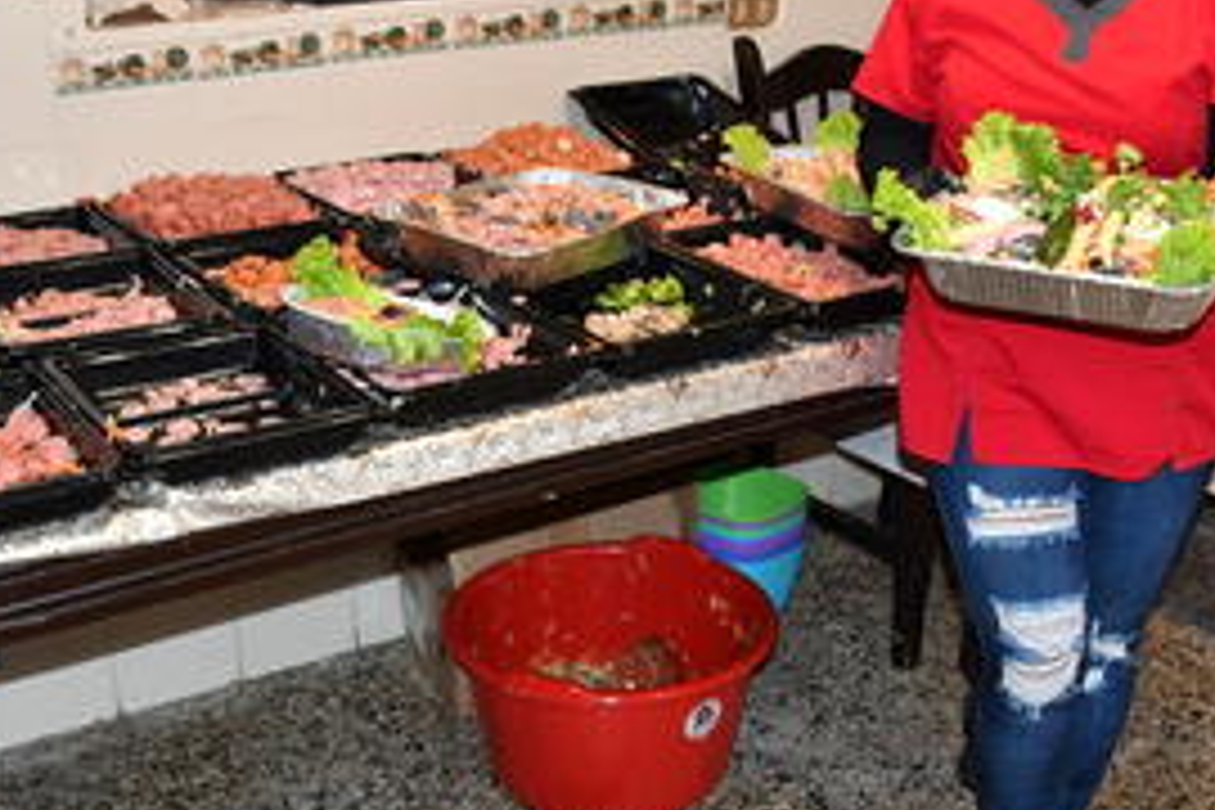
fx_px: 1687
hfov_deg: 39.6
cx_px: 630
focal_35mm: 50
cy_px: 405
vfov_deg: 27.0
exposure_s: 1/50
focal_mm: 18
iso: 1000
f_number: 3.5
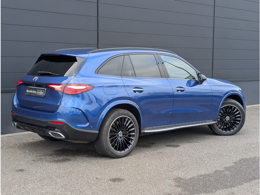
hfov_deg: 38.9
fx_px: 368
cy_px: 98
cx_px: 130
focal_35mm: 49
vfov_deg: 29.7
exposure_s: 1/182
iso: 107
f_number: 1.68
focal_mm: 6.9
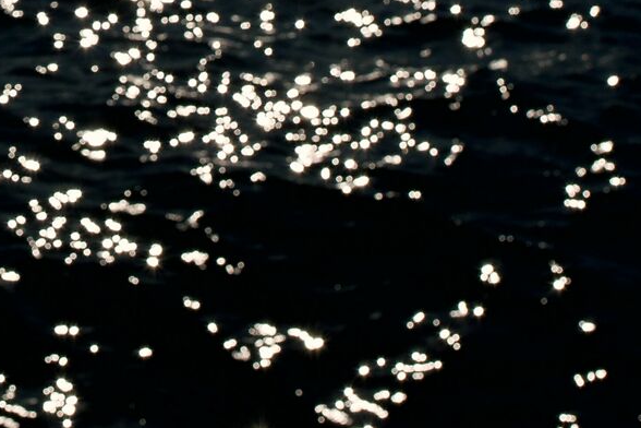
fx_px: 1745
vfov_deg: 12.4
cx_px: -150
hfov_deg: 19.5
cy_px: -408
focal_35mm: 98
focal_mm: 24
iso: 100
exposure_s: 1/8000
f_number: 8
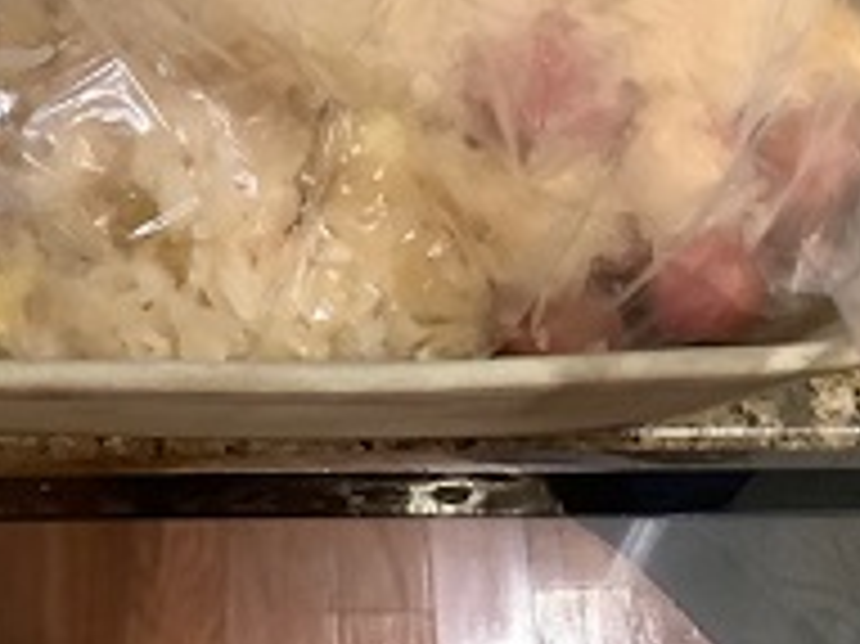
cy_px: -14
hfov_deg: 29.4
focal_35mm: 65
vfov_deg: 21.7
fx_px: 1614
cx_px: 225
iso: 400
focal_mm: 3.3
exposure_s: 1/40
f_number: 2.4
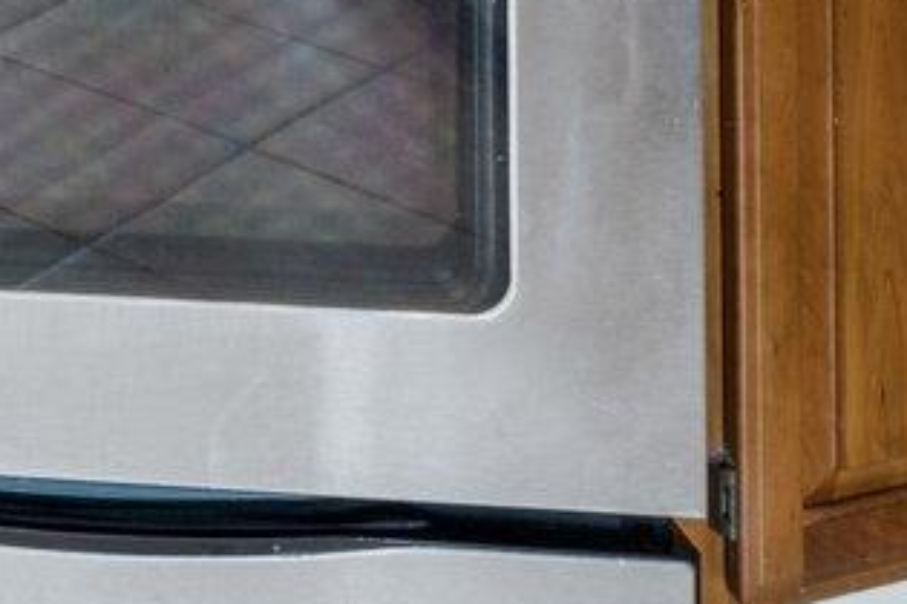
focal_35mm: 104
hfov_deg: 15.5
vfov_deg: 10.2
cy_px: -1116
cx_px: -927
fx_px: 2620
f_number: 8
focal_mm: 16
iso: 400
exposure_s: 1/5
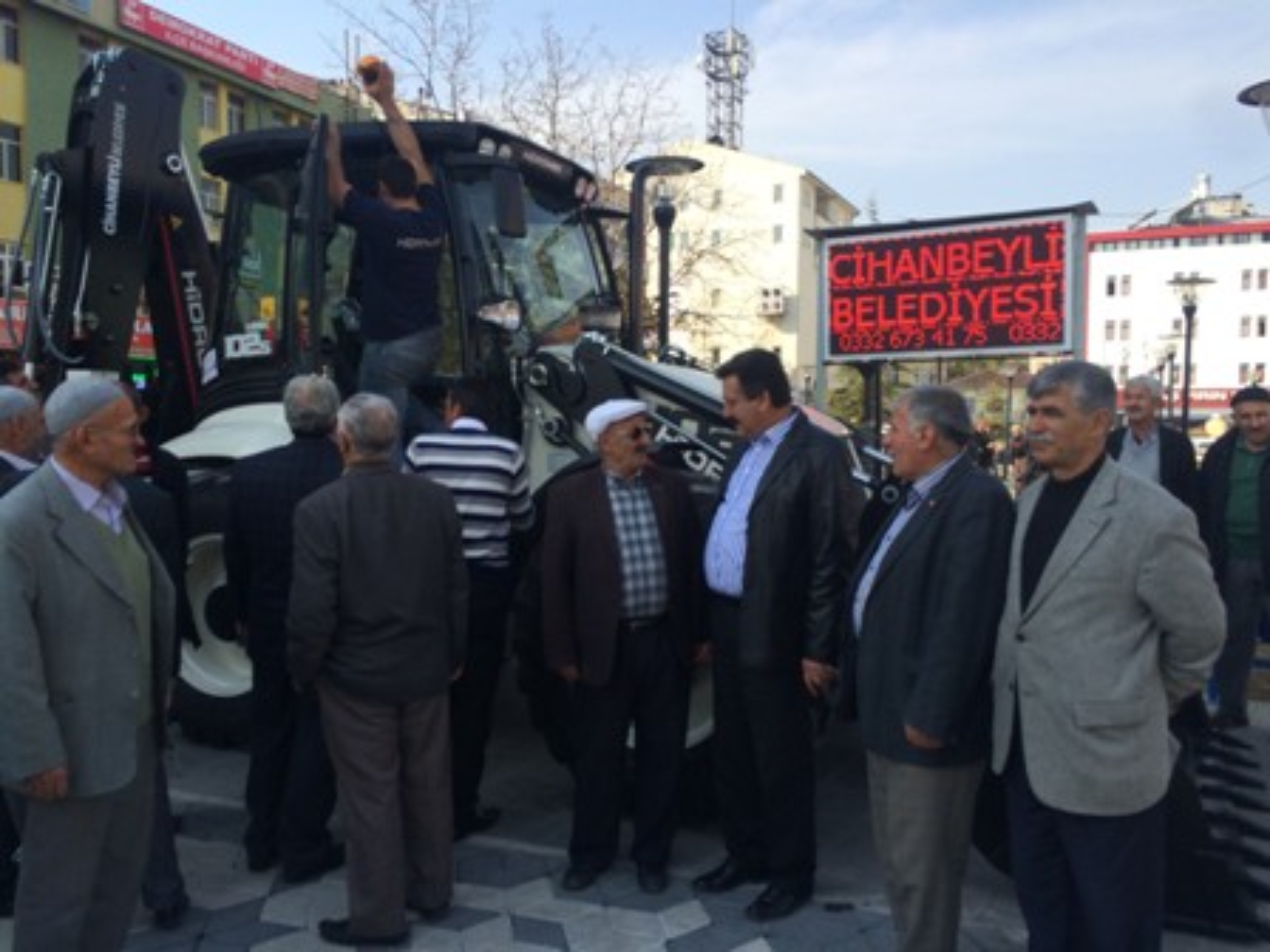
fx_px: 1064
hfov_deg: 61.7
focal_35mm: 29
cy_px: 476
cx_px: 635
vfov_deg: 48.2
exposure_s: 1/977
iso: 32
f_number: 2.2
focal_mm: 4.15
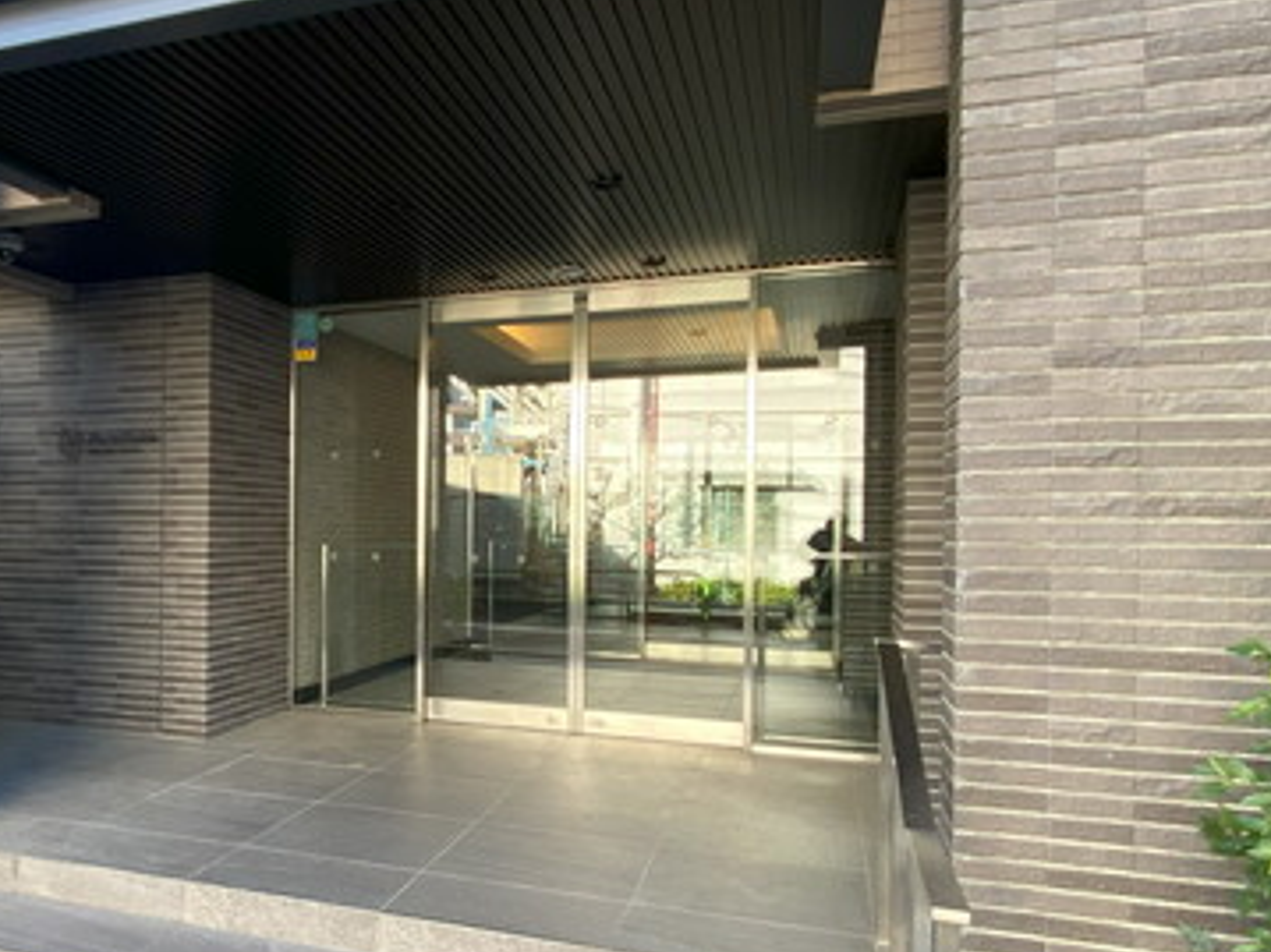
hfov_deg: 58.4
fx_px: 1064
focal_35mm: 29
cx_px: 315
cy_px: 534
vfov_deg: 48.1
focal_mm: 1.54
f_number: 2.4
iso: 80
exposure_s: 1/122
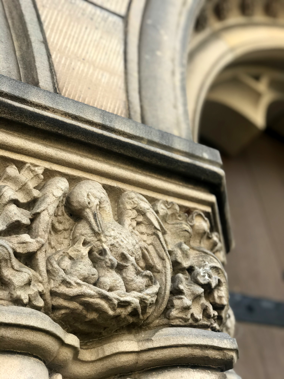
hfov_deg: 25.7
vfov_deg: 33.8
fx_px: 624
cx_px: 142
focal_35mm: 57
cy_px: 190
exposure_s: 1/160
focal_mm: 6.6
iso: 20
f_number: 2.8
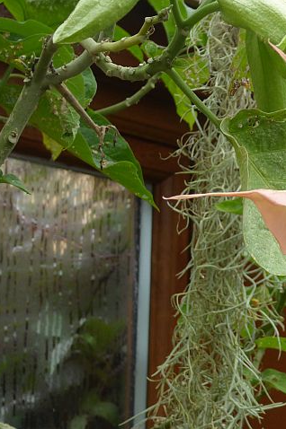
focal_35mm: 177
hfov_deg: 7.7
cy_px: 214
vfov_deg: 11.6
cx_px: 283
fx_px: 2112
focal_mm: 20.6
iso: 160
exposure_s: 1/60
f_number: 5.1
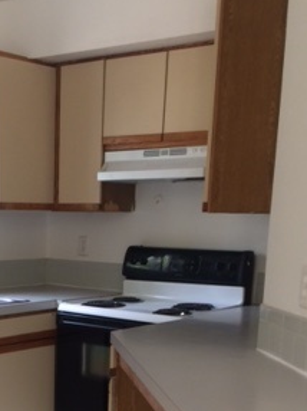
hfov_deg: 22.1
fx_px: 770
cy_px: 405
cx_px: 34
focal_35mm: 65
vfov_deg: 28.2
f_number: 2.2
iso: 80
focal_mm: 4.15
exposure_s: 1/30
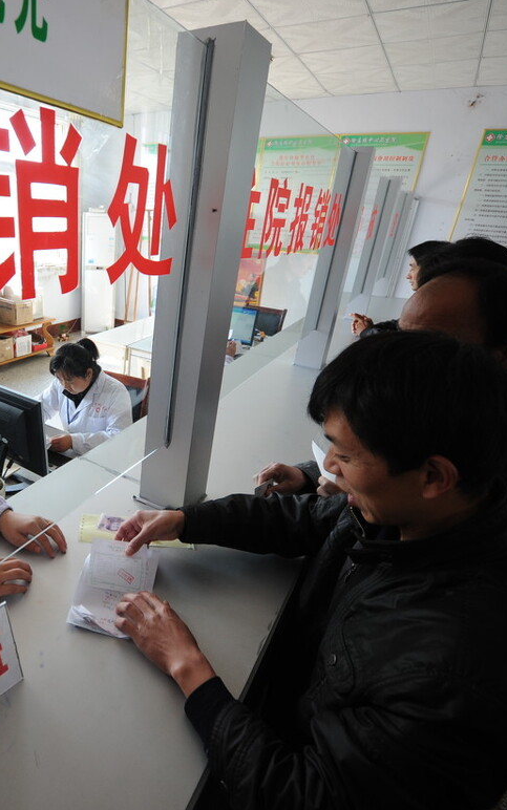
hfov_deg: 58.0
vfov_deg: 88.0
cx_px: 108
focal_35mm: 19
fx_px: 420
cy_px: 399
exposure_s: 1/100
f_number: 5
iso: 800
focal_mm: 12
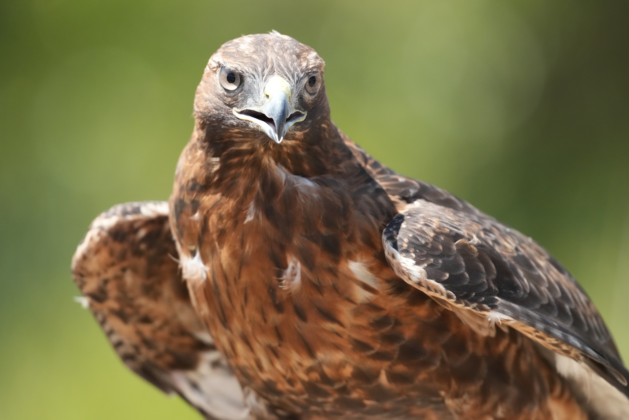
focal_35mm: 600
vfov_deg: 2.3
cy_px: 210
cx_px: 314
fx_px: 10483
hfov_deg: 3.4
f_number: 5.6
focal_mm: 600
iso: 3200
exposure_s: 1/3200
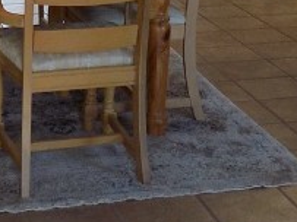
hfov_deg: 17.0
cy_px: -110
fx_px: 995
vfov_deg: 12.2
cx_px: 114
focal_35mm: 116
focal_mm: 4
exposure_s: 1/30
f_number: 3.1
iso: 140
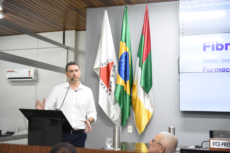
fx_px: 307
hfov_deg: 41.1
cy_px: 76
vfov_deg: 28.1
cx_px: 115
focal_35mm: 48
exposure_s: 1/1600
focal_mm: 48
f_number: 2.8
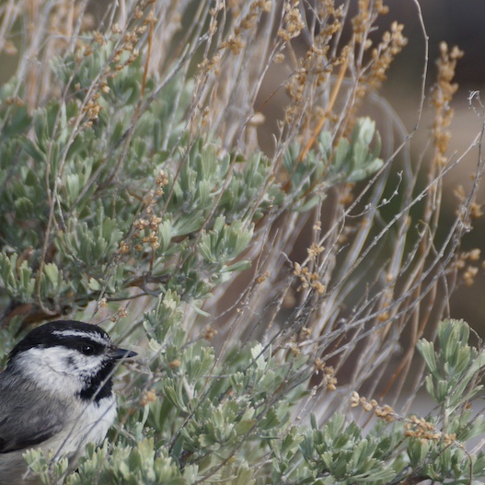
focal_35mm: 1016
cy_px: 384
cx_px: 131
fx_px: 16105
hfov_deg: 1.7
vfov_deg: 1.7
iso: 160
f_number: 5.6
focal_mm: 300
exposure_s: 1/500
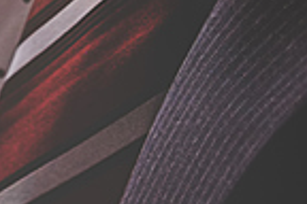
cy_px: 226
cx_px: -452
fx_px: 1416
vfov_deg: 8.2
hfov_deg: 10.5
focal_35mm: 166
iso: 800
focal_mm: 22.3
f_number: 3.2
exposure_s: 1/125
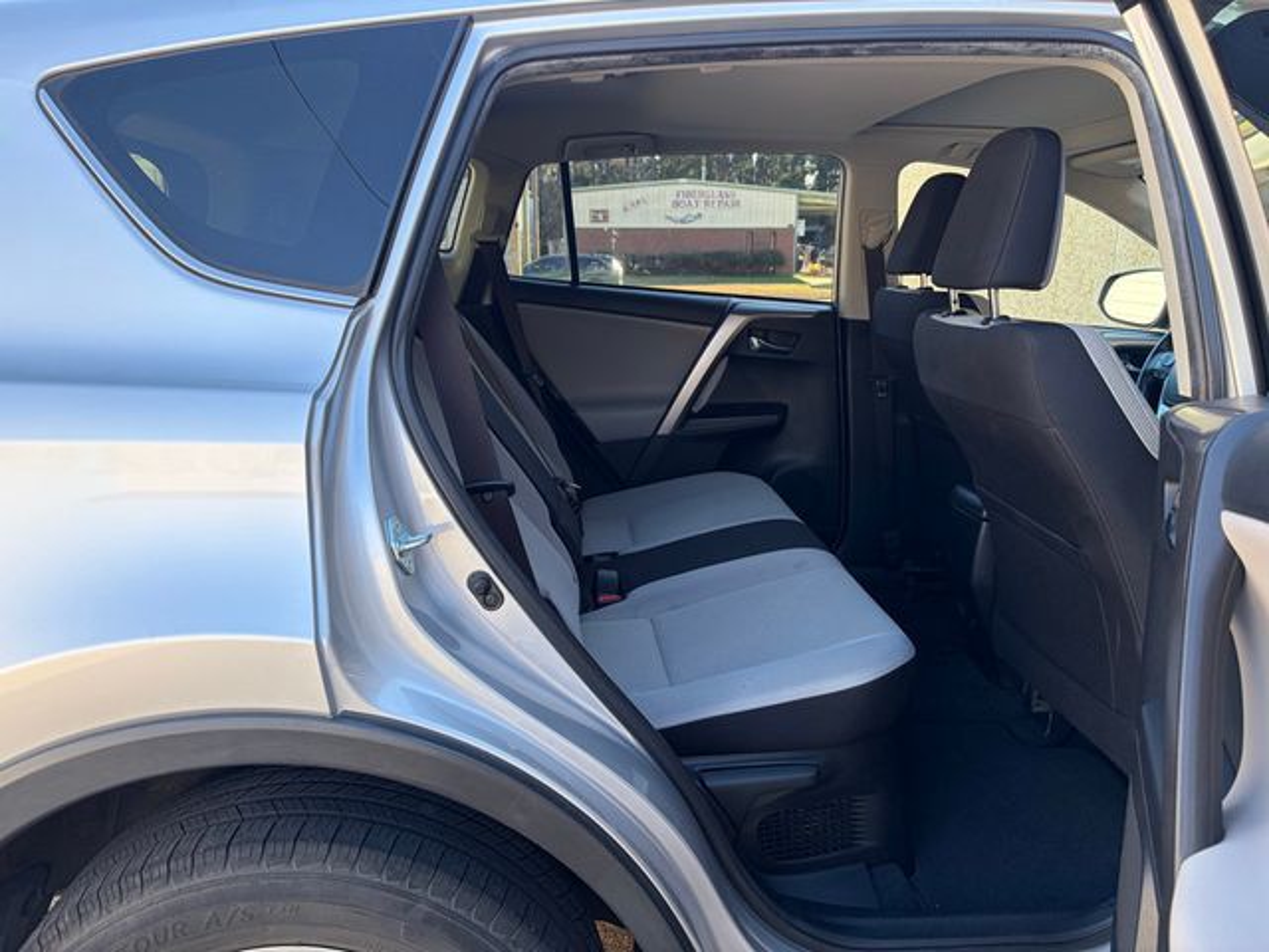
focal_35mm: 26
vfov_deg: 53.1
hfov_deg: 67.3
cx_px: 634
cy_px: 476
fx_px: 953
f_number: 1.6
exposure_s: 1/256
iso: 50
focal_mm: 5.96
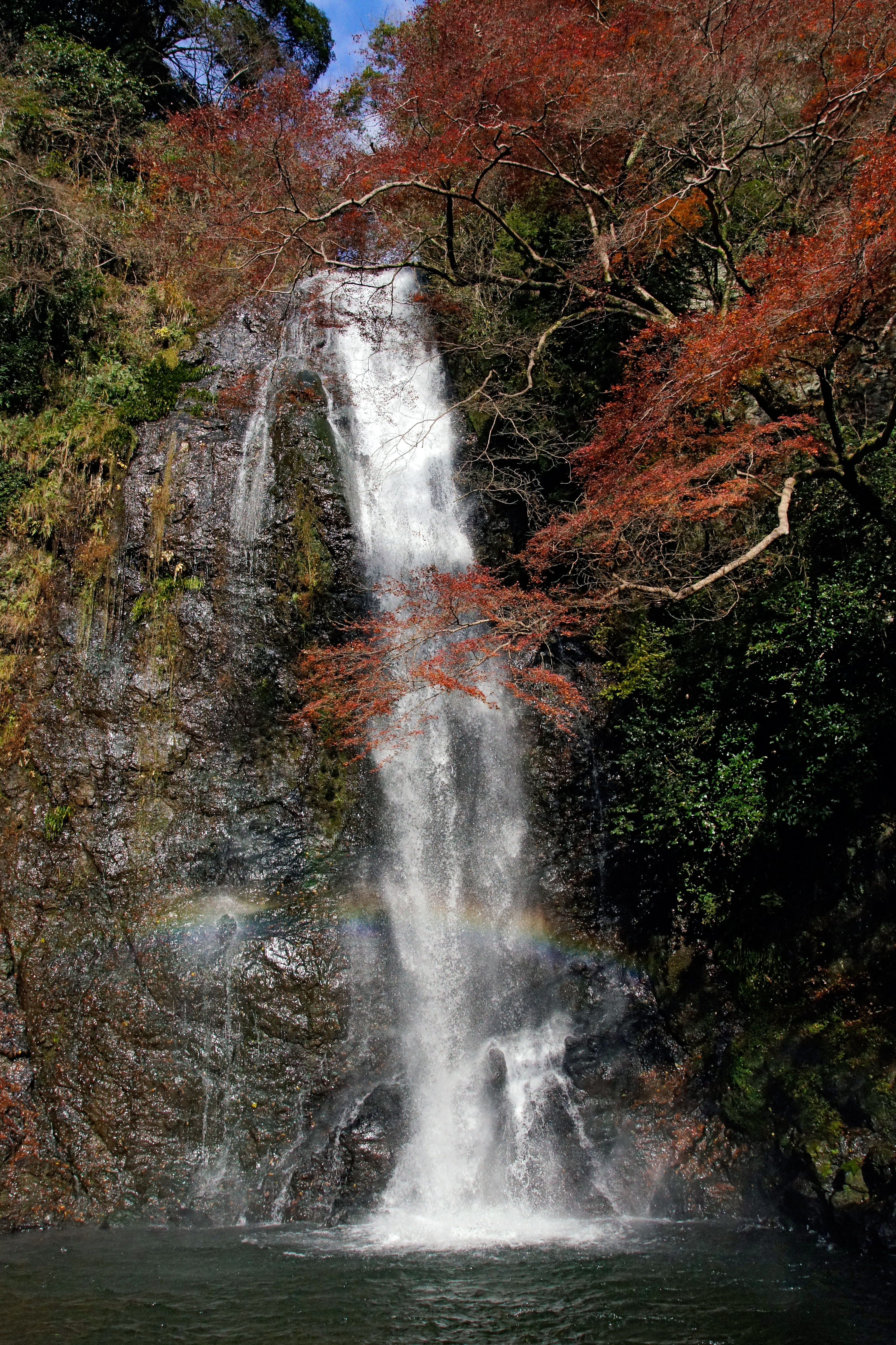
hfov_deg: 43.6
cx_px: 448
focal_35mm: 30
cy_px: 672
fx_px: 1120
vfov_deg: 61.9
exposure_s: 1/800
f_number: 9
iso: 800
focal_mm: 20
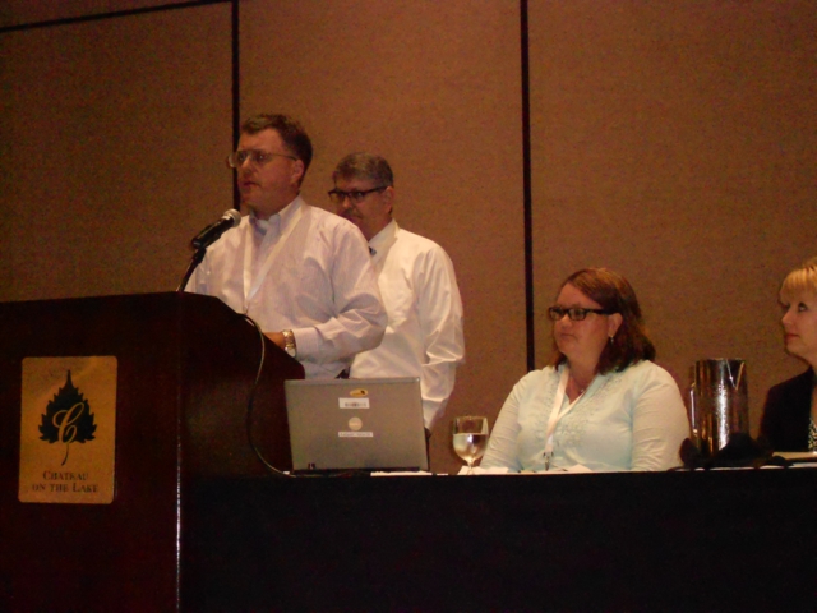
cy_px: 306
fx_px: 2337
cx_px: 408
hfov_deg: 19.8
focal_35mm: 99
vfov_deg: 14.9
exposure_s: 1/60
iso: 1600
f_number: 5.5
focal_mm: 17.6
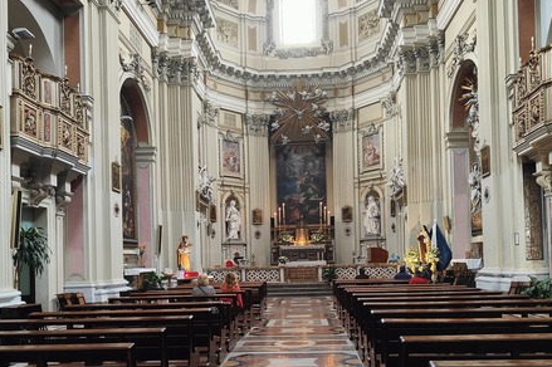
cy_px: 243
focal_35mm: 37
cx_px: 279
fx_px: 567
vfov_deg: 35.6
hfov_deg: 51.9
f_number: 1.8
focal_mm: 5.59
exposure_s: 1/50
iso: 160
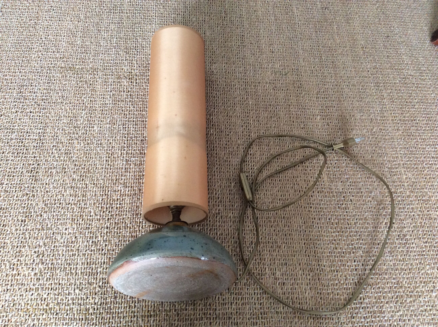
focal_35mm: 32
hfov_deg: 56.9
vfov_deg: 44.1
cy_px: 164
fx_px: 404
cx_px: 219
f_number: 2.4
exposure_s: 1/25
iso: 160
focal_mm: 3.3
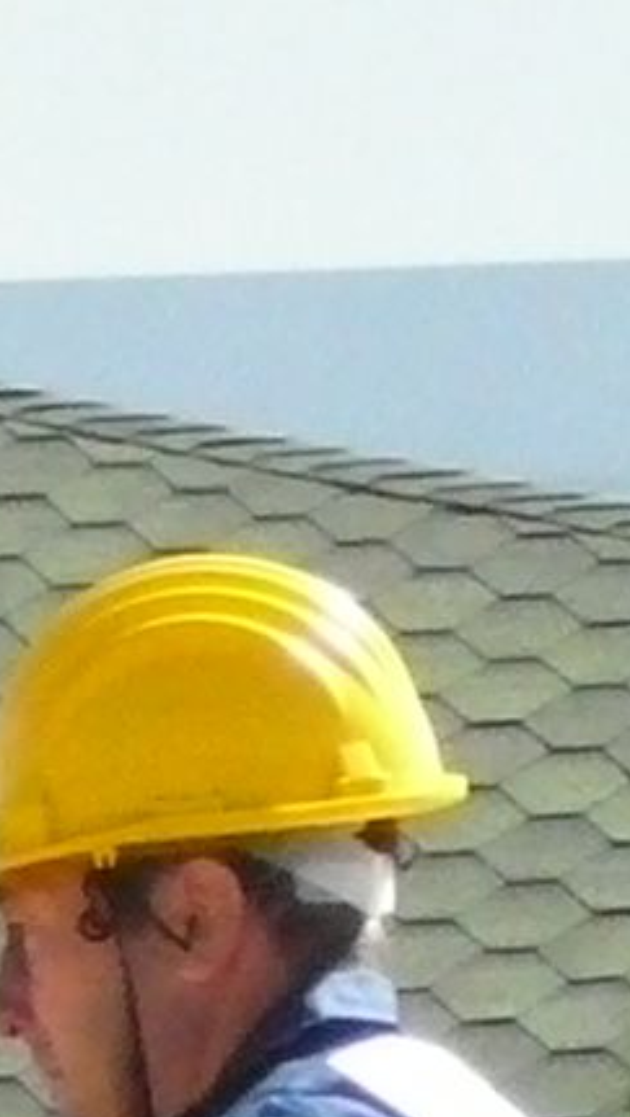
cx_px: 599
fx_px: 14764
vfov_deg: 4.3
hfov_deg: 2.4
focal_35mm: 498
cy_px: 1734
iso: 400
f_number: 6.3
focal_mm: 11.5
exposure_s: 1/500
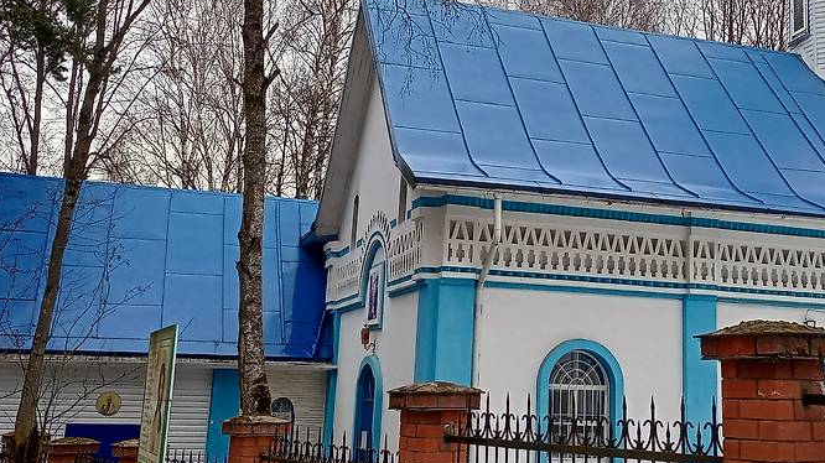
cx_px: 540
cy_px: 142
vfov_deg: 21.7
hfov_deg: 37.5
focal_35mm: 55
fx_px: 1203
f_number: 1.8
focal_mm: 4.69
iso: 112
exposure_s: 1/278
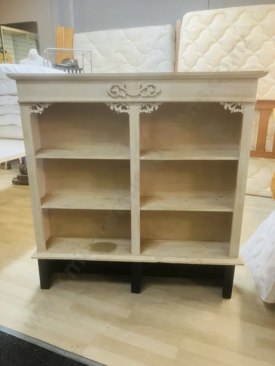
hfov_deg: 49.7
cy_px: 183
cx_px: 138
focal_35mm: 28
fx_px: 297
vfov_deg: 63.4
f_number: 1.8
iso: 160
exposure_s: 1/50
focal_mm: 3.99
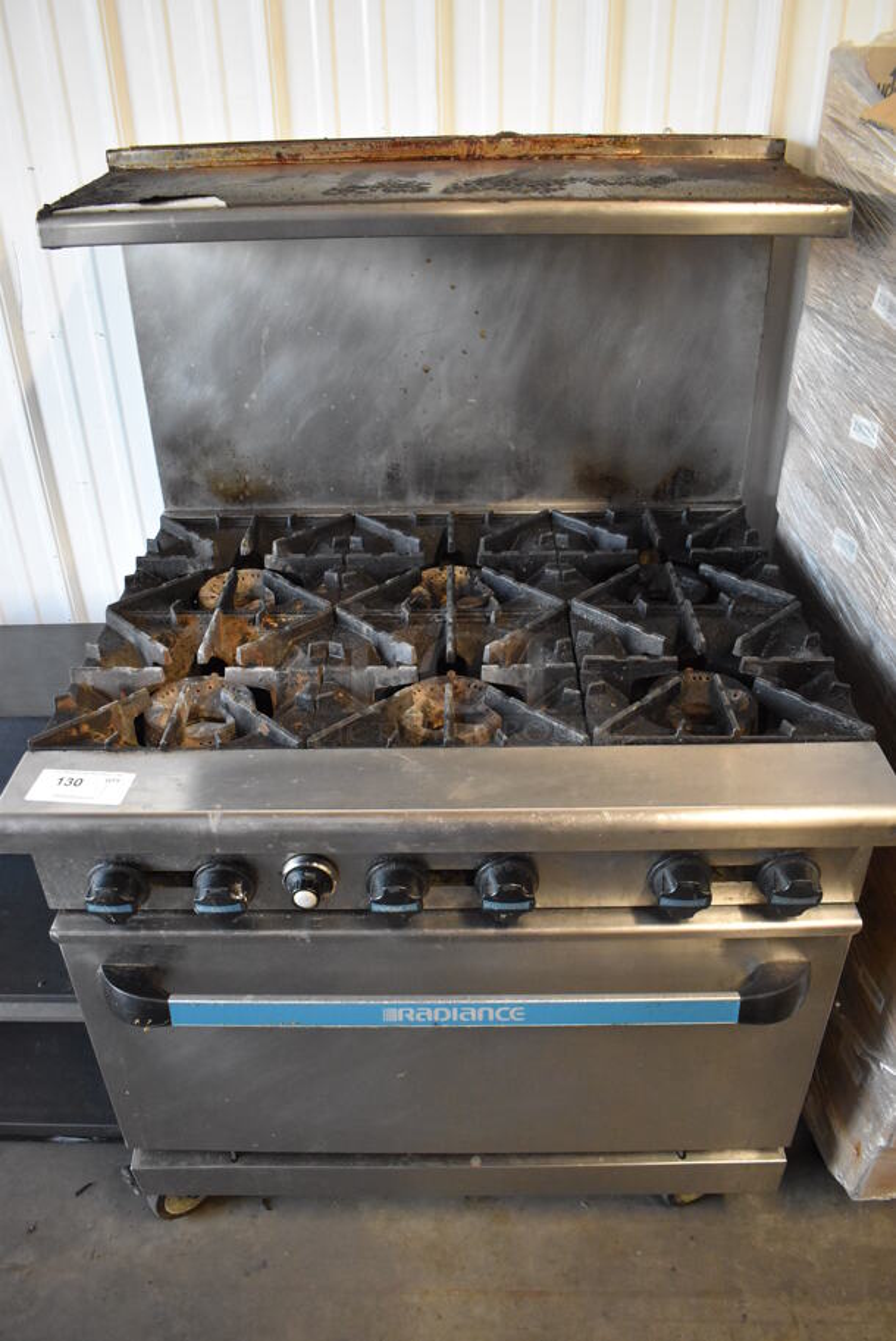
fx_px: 1006
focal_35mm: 27
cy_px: 670
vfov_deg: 67.3
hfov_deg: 48.0
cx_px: 448
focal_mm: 18
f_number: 3.5
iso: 4000
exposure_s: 1/125
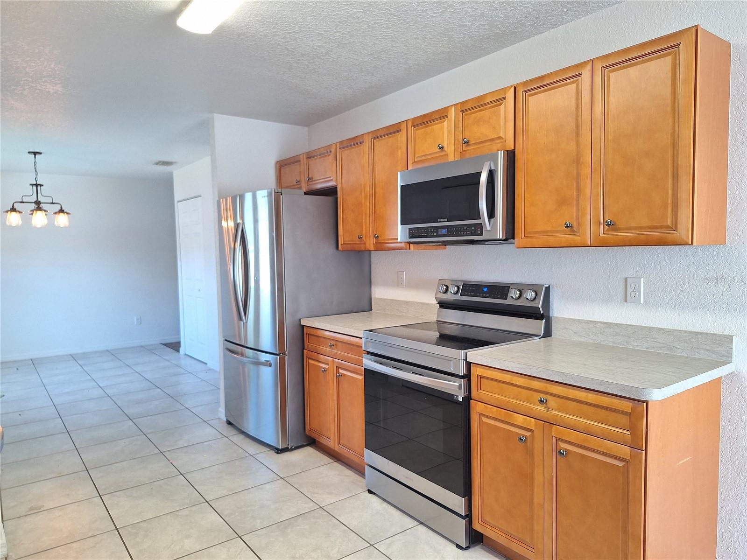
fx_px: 496
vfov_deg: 58.9
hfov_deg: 73.9
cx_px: 374
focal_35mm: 23
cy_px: 280
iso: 64
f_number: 1.8
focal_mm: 5.54
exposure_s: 1/40
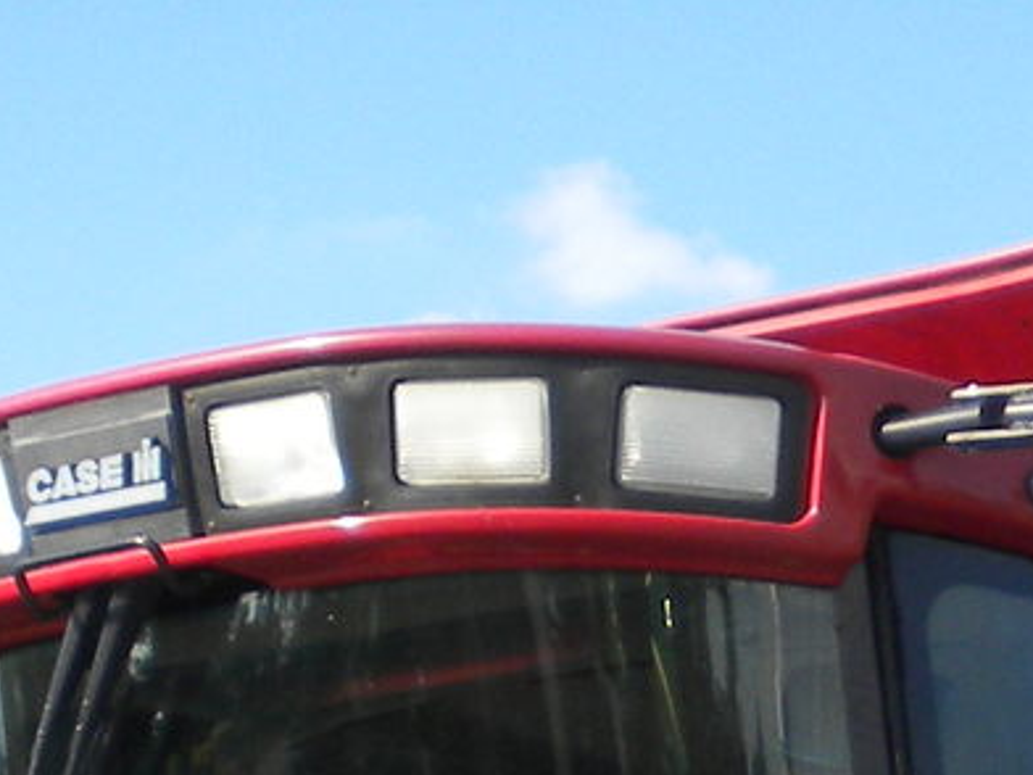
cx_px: 1507
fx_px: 5461
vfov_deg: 7.5
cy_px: 2019
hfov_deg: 10.5
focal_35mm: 183
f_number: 4.6
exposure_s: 1/300
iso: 80
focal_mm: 6.3
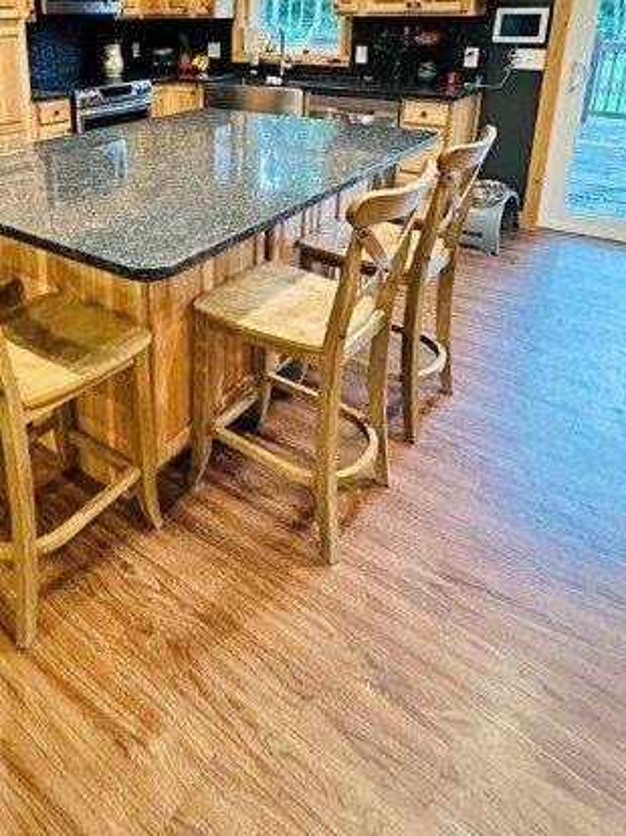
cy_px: 192
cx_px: 162
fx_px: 628
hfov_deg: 50.9
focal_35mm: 26
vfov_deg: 62.7
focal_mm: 2.22
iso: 1000
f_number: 2.2
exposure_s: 1/60
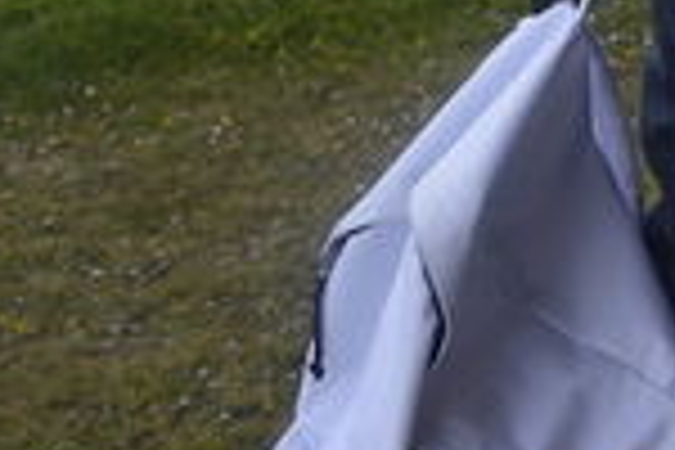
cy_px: -353
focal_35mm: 108
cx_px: 1305
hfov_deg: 15.5
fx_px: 2025
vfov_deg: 11.7
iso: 100
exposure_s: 1/200
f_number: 7.1
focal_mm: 18
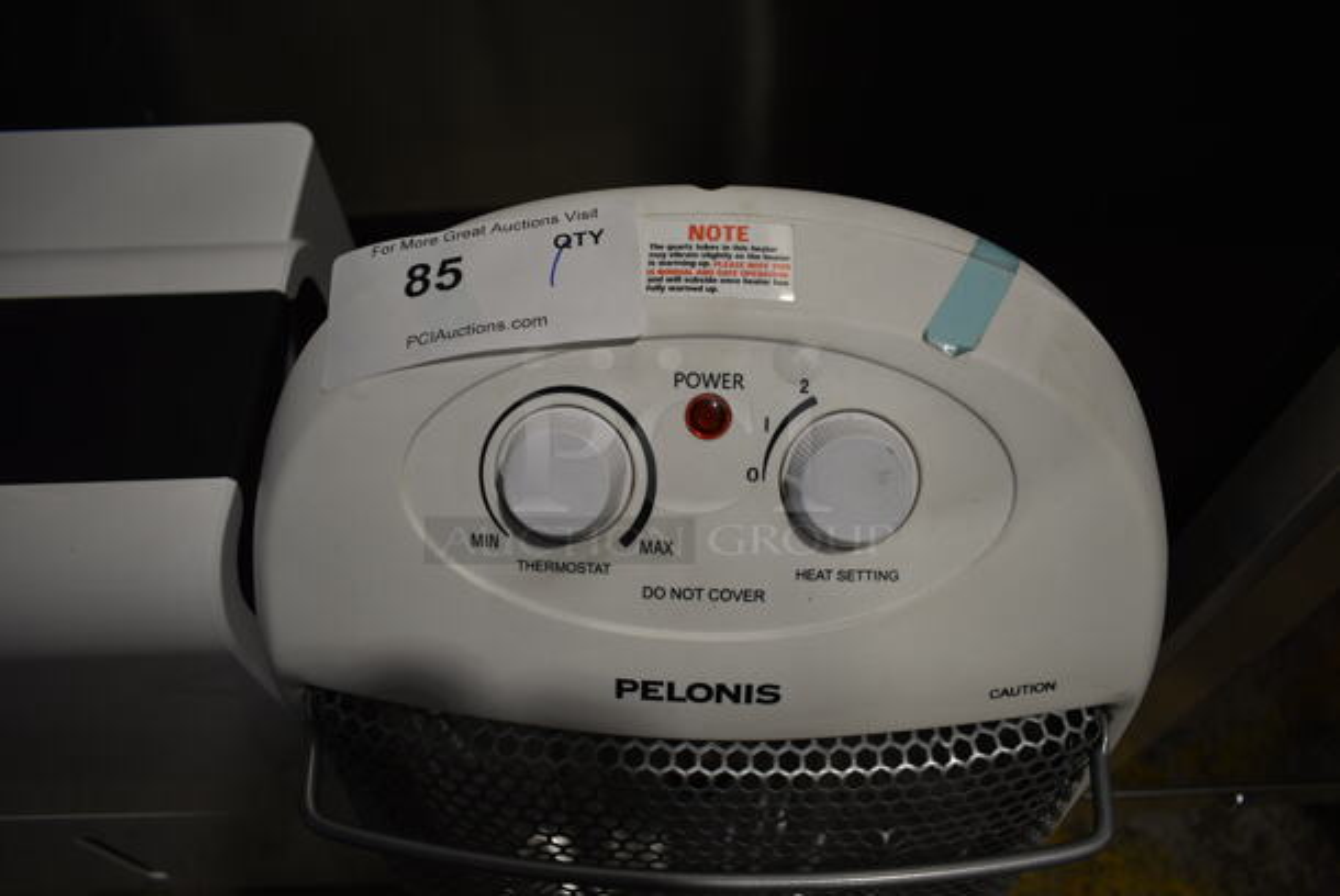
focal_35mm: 27
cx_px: 670
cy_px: 448
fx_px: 1006
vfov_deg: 48.0
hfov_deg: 67.3
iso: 100
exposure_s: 1/30
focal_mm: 18
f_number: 3.5
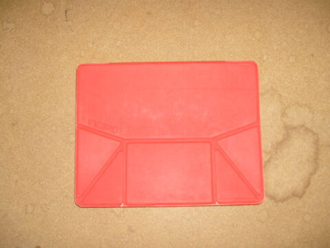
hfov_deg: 52.6
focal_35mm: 35
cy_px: 124
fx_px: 334
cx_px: 165
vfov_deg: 40.7
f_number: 2.8
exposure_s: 1/45
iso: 100
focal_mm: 5.8
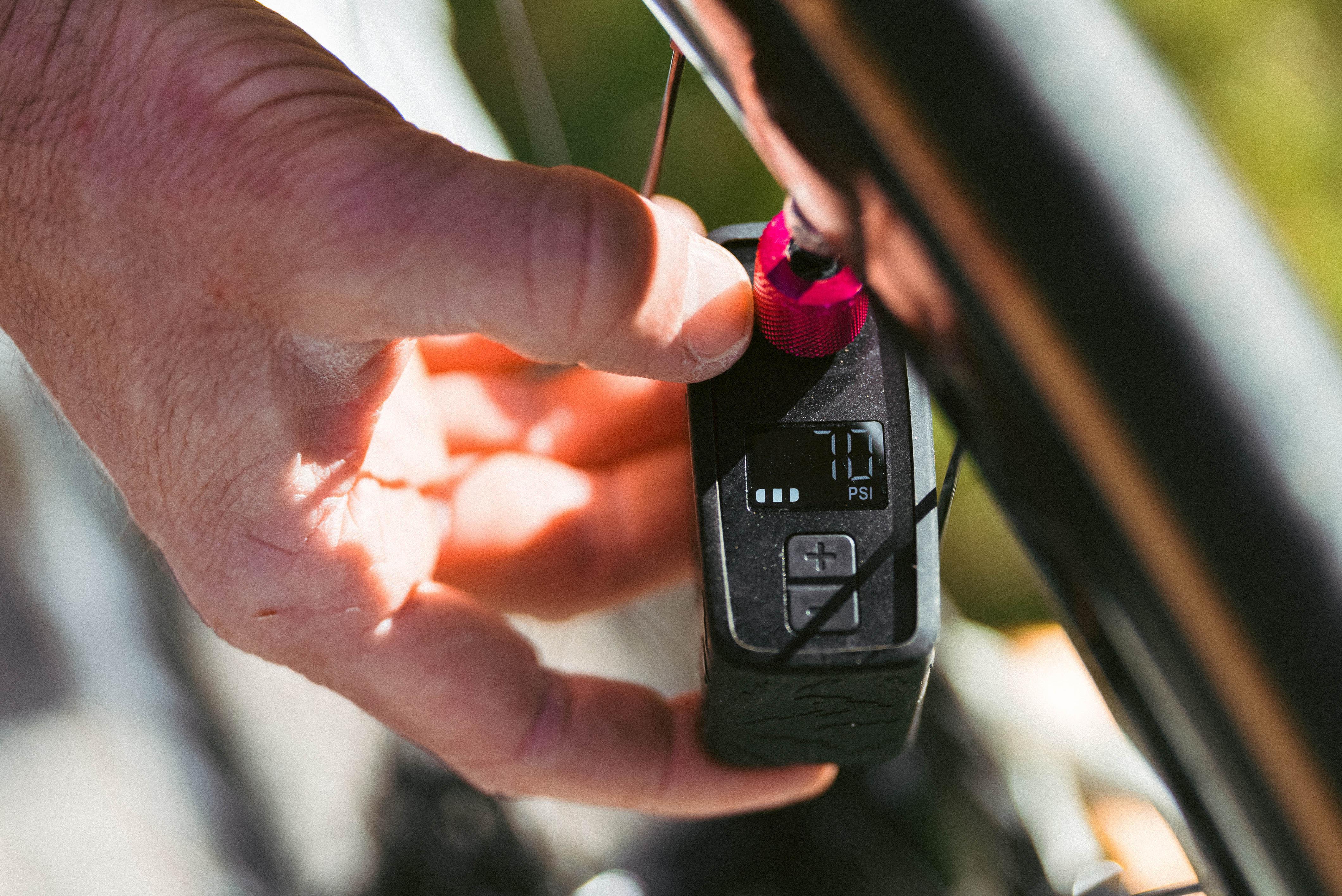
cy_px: 448
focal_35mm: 99
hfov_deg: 20.6
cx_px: 671
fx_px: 3692
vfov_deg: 13.8
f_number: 2.8
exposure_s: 1/2500
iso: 125
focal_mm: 99
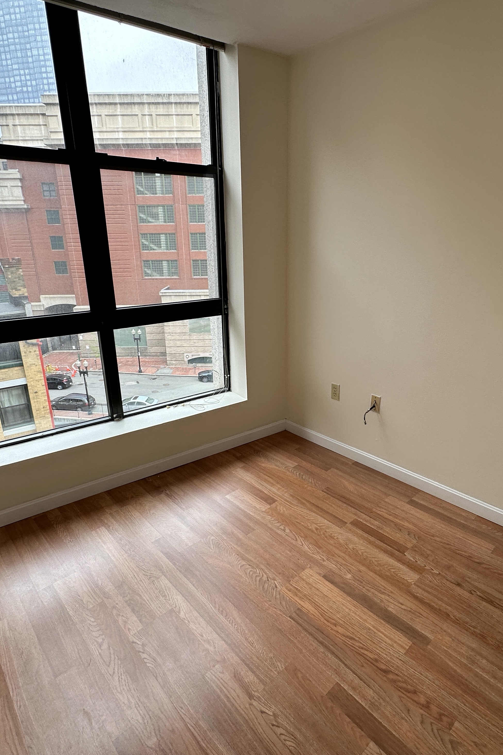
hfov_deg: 61.9
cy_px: 374
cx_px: 264
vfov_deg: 84.0
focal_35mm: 20
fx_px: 419
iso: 40
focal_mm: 2.22
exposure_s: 1/125
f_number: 2.2
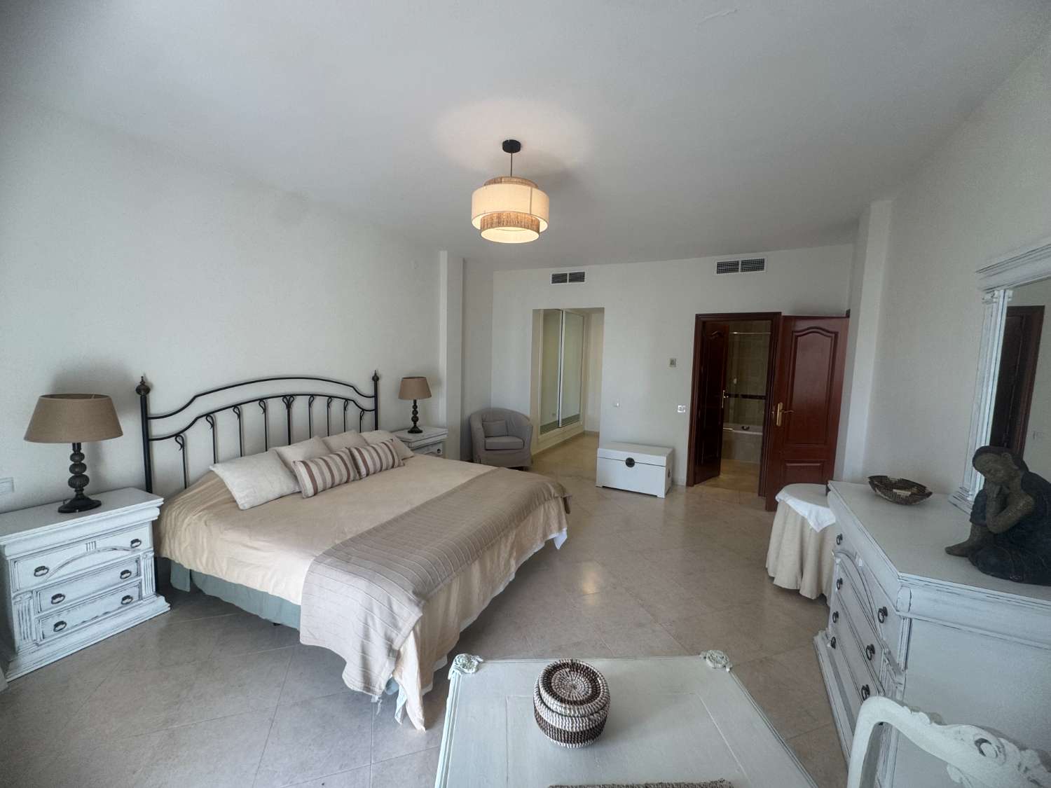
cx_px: 526
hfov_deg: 102.1
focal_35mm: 14
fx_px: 425
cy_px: 394
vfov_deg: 85.7
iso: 100
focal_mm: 2.22
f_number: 2.2
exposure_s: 1/99
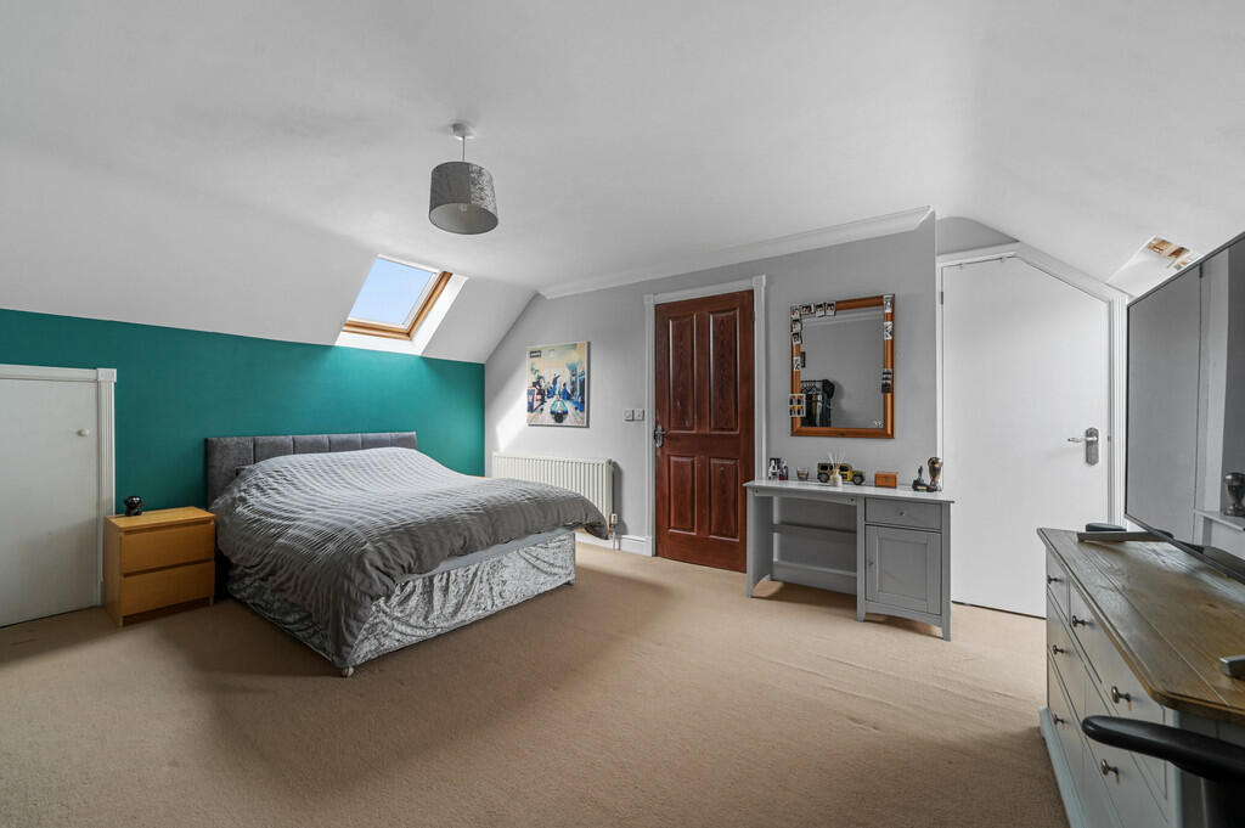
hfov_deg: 104.3
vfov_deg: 81.1
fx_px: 484
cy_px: 414
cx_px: 622
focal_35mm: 14
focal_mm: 14
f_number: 8
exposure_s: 1/5
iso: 400
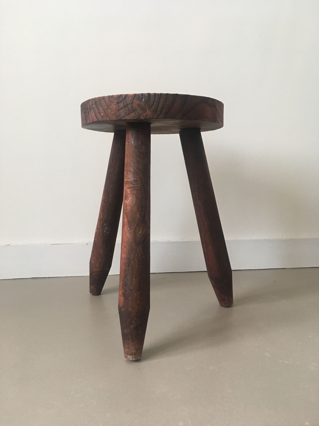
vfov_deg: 61.7
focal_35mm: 29
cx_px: 160
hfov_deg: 48.2
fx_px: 356
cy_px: 213
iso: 160
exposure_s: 1/33
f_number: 2.2
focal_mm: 4.15
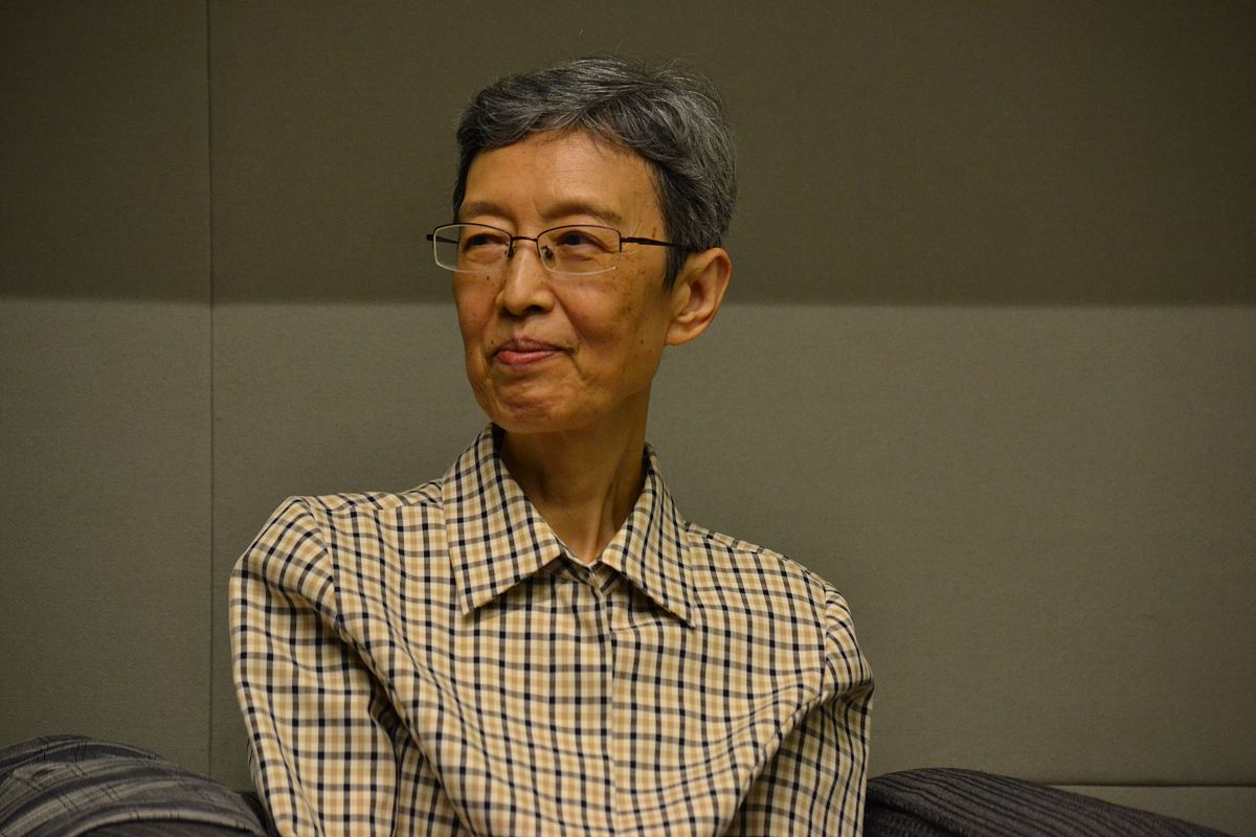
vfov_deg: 7.3
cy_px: 418
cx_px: 628
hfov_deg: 11.0
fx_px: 6541
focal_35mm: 188
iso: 1600
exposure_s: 1/30
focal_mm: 125
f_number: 4.8
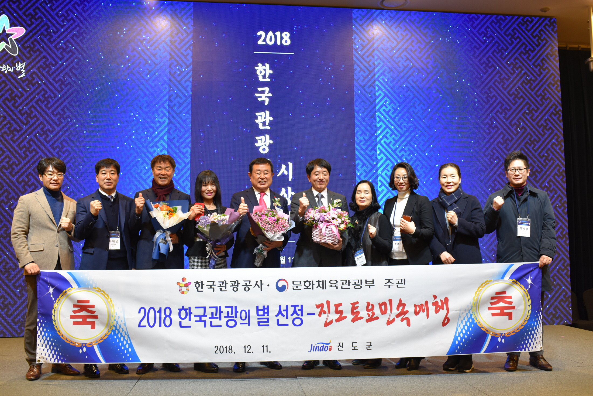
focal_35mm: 35
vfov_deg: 37.9
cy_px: 198
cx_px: 296
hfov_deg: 54.4
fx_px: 577
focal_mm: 35
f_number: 4
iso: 640
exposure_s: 1/60
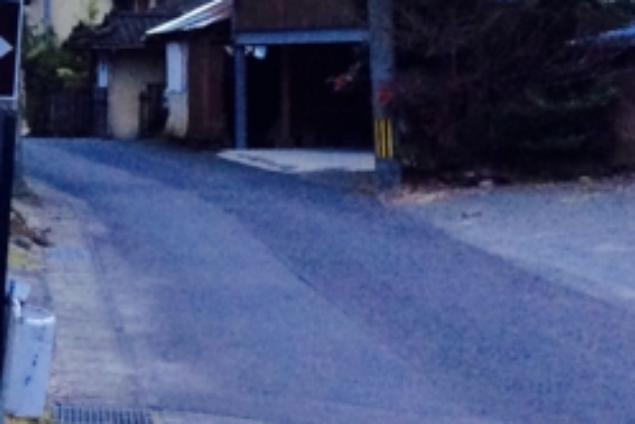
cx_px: -357
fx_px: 2187
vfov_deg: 11.0
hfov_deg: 15.1
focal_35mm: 124
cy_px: 59
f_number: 2.2
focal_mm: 4.15
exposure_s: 1/30
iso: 160
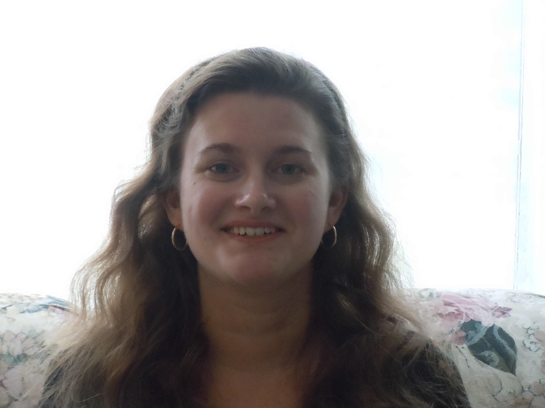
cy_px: 204
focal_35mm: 120
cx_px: 272
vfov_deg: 12.3
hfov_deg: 16.4
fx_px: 1889
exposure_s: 1/50
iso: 800
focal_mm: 21.5
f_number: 5.4
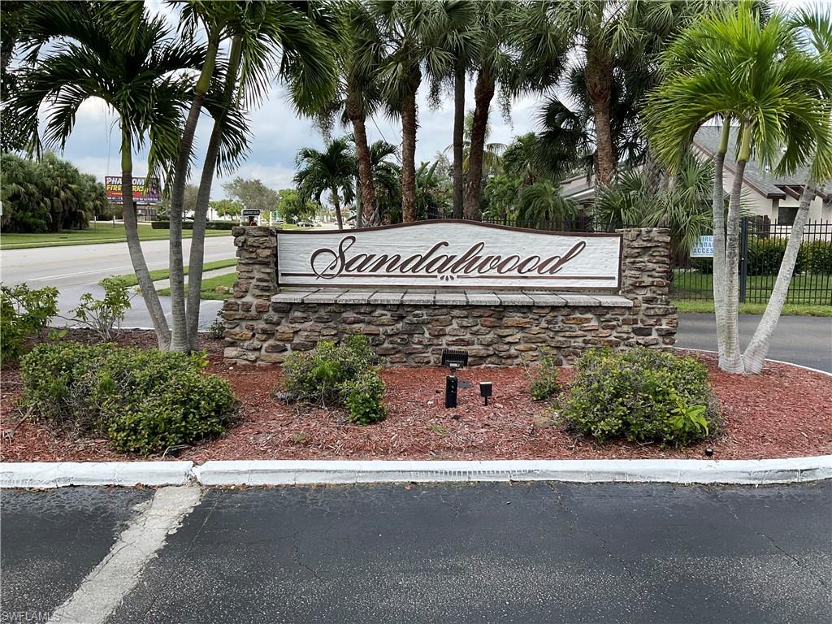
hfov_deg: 61.7
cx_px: 416
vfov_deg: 48.2
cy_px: 312
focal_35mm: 29
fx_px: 697
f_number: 1.8
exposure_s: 1/739
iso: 16
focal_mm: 3
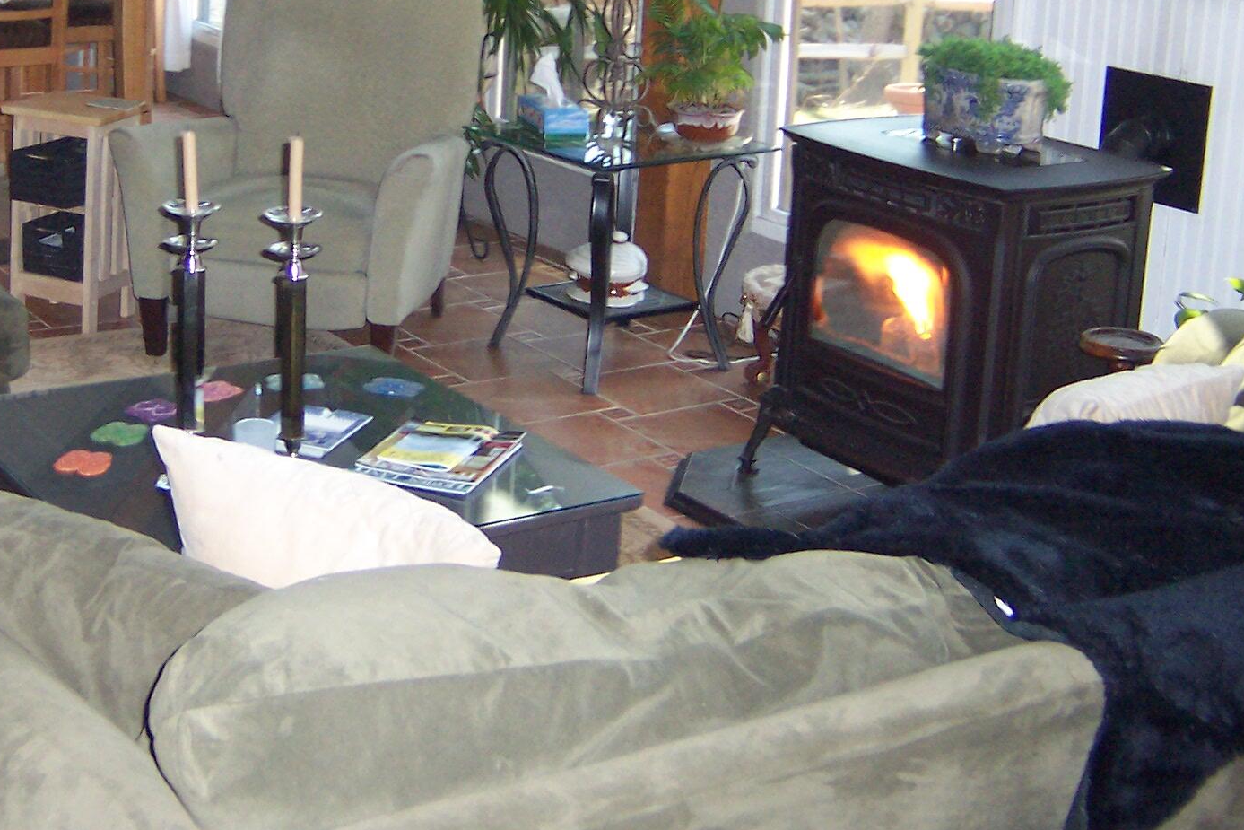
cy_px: 158
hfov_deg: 34.4
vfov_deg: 23.4
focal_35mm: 57
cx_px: 334
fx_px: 1970
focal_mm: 5.5
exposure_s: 1/60
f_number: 2.4
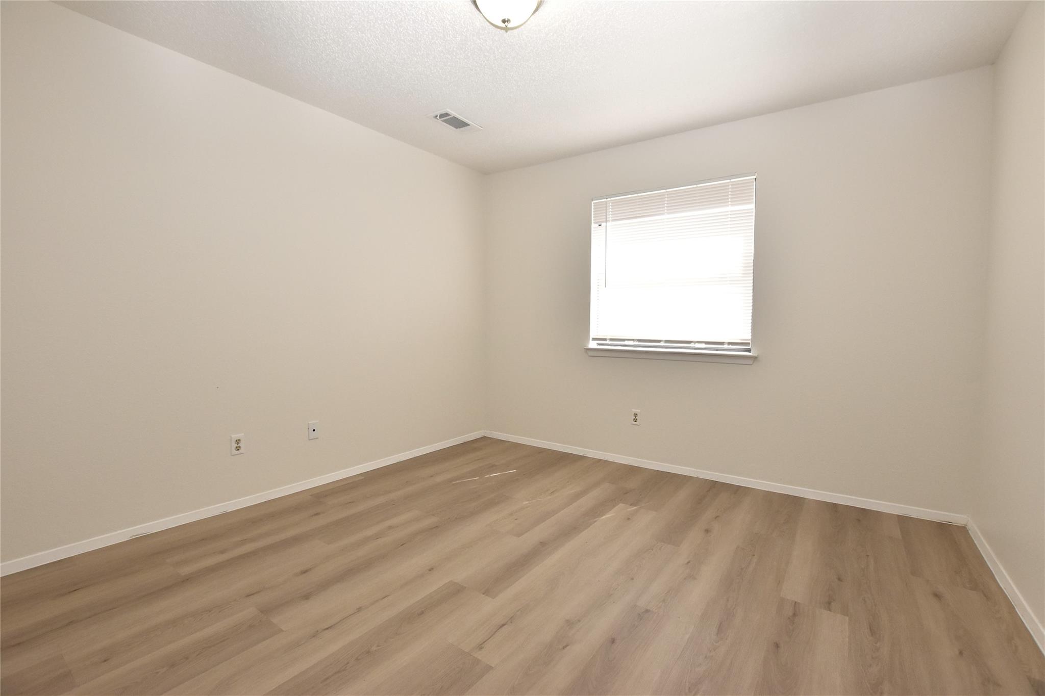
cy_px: 348
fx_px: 435
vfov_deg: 77.3
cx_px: 522
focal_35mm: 15
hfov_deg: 100.4
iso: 1250
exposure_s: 1/200
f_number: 5.6
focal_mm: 10
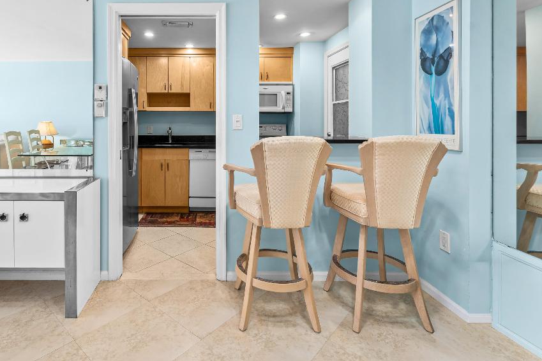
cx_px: 194
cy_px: 117
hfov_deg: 84.7
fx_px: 286
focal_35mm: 19
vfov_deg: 62.8
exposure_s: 1/2.5
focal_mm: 14
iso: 160
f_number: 8
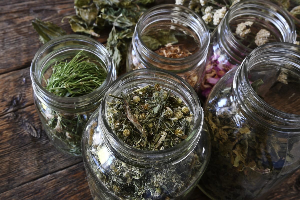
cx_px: 150
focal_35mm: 42
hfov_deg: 46.4
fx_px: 350
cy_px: 100
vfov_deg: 31.9
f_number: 16
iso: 200
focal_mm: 28
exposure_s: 2.5
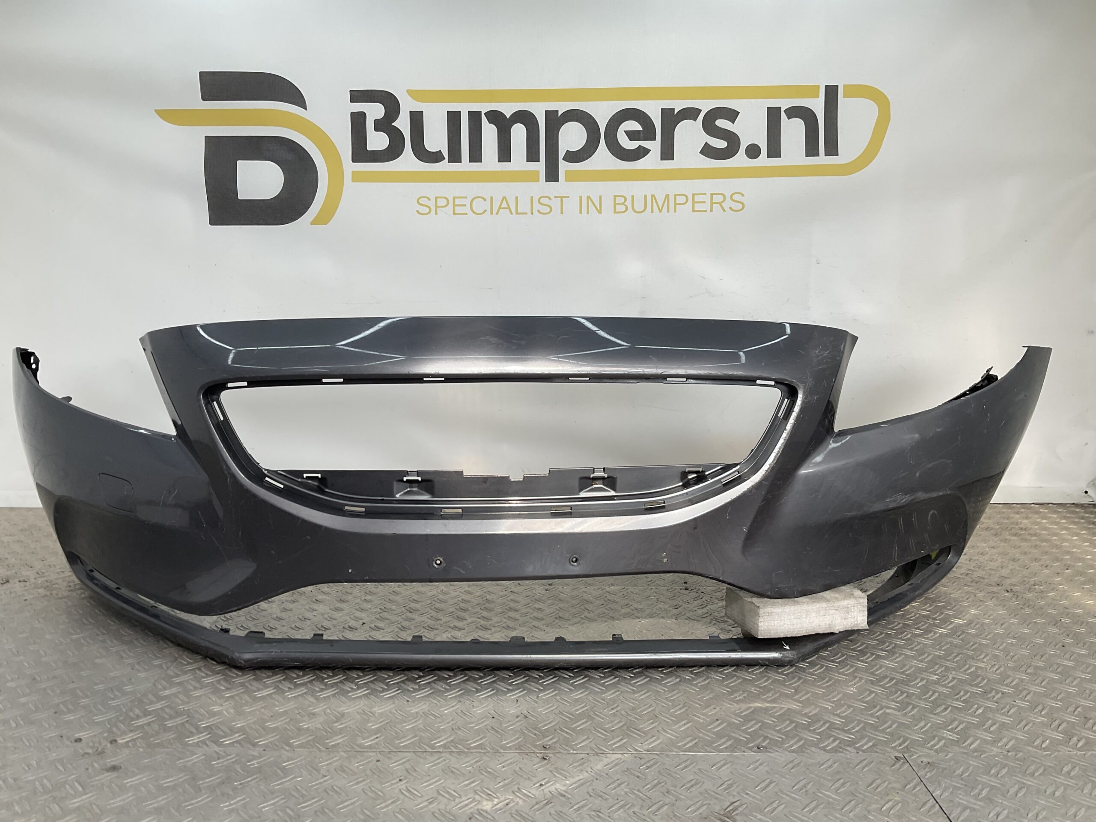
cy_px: 411
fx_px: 918
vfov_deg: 48.2
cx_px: 548
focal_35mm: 29
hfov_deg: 61.7
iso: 16
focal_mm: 3
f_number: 1.8
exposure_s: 1/264
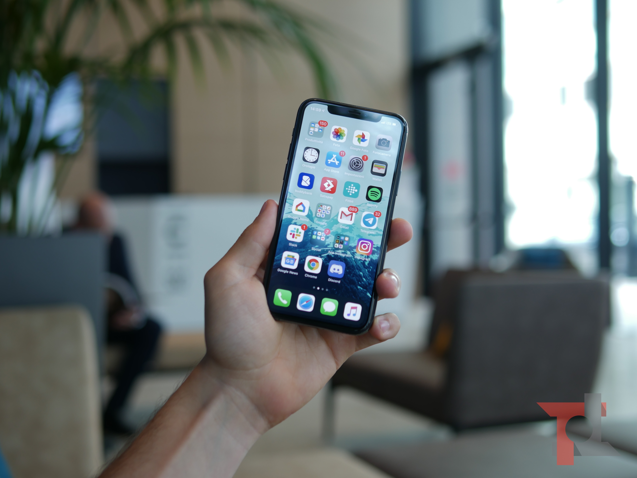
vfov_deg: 29.1
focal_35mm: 50
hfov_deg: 38.2
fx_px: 920
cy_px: 239
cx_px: 318
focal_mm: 25
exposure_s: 1/125
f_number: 2
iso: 100
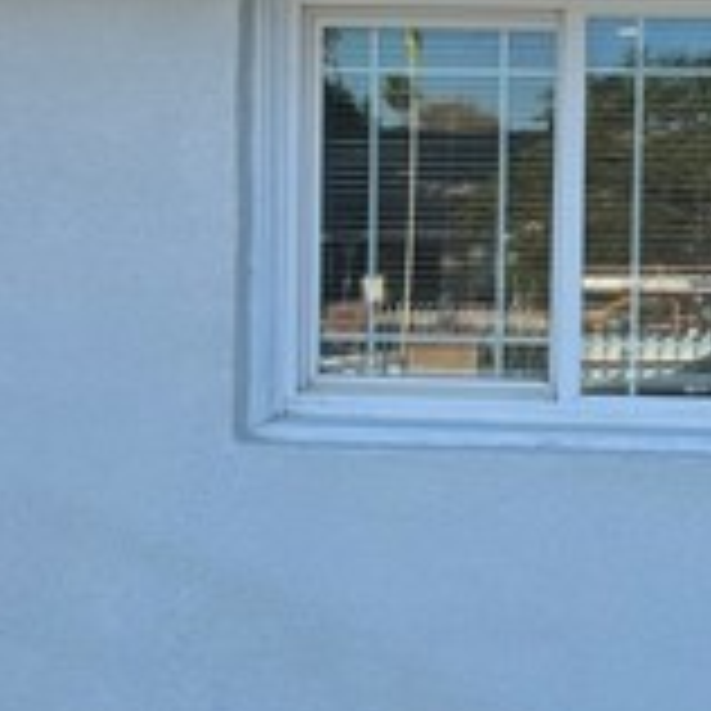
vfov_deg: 20.2
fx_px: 1998
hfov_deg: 19.8
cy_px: 346
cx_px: 644
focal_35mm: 86
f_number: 1.78
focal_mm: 6.86
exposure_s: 1/2732
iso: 80
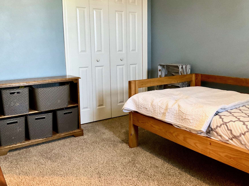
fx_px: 245
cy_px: 80
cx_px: 130
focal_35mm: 34
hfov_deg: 53.9
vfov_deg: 41.7
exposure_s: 1/40
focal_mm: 3
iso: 250
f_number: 1.8
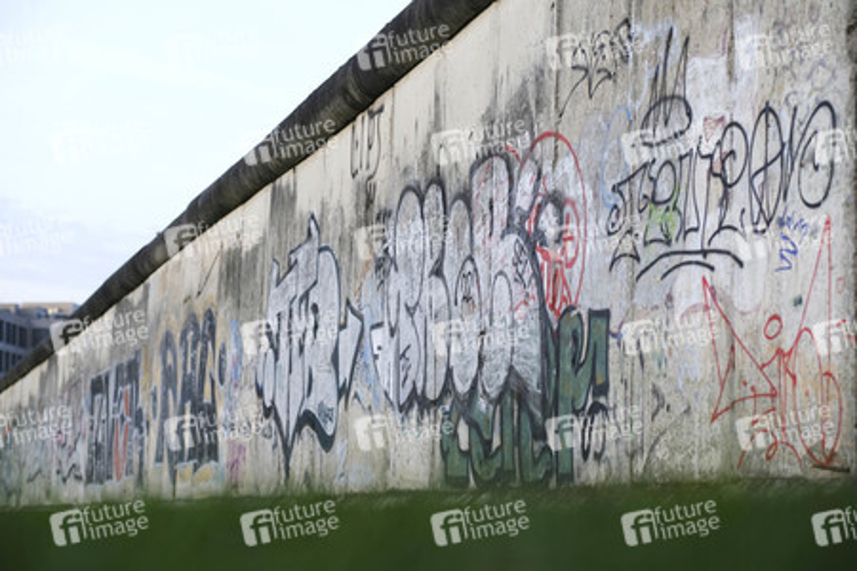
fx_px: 2000
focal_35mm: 84
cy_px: 286
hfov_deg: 24.2
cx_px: 428
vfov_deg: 16.3
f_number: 2.2
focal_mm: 56
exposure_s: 1/1800
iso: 400
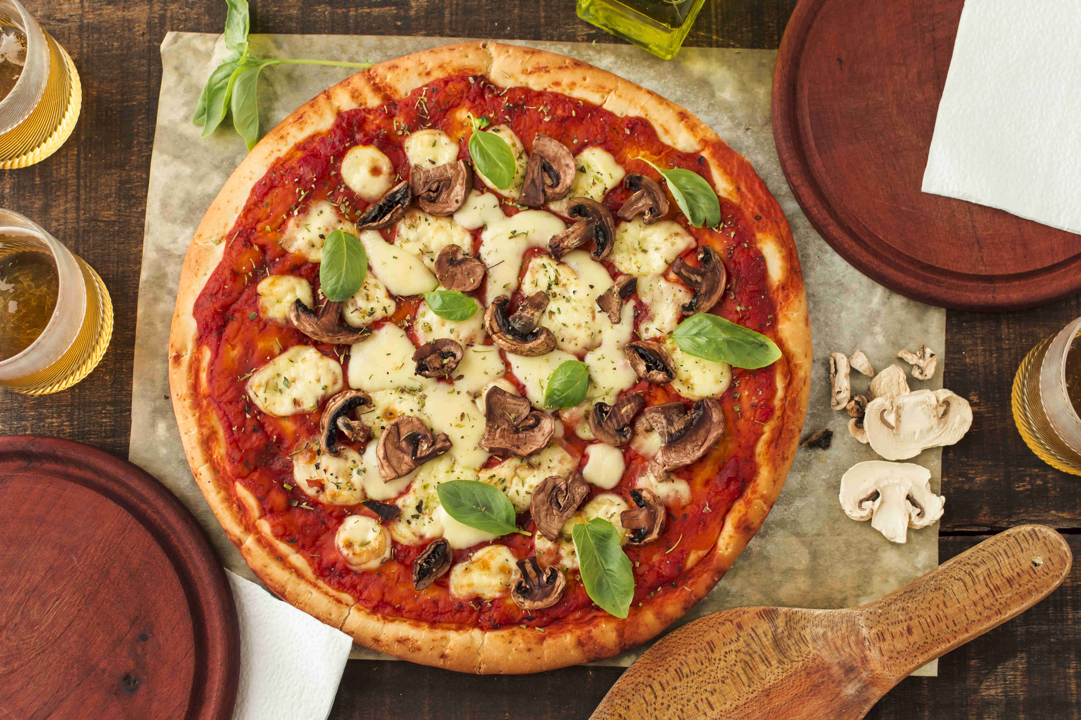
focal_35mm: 52
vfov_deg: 25.8
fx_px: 1576
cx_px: 540
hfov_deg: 37.9
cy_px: 360
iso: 500
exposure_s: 1/80
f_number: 4.5
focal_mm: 35
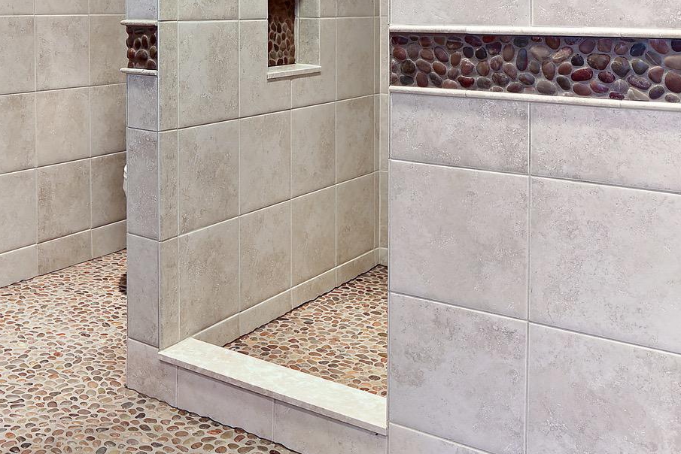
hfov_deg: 43.6
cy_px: 66
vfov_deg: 30.2
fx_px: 814
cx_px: 153
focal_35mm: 43
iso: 320
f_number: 5.6
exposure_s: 1/5
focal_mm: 19
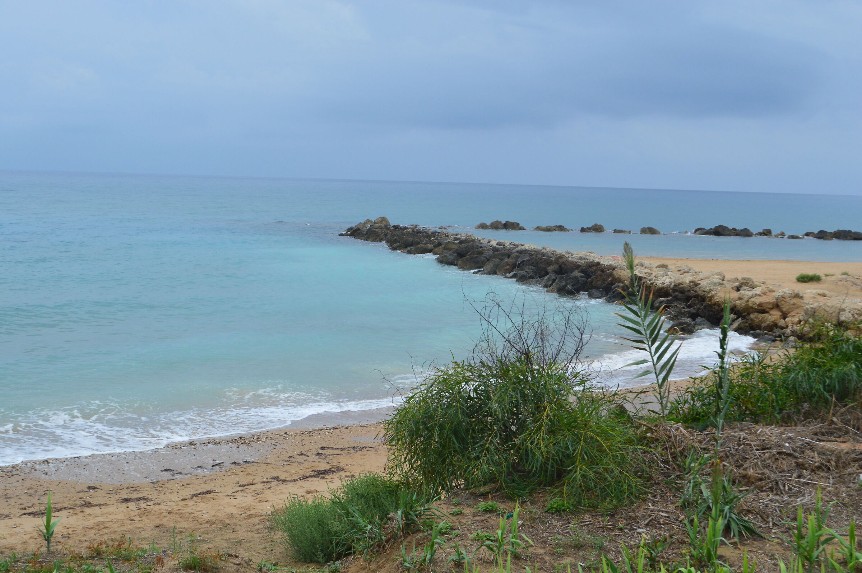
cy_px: 286
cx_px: 431
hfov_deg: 38.9
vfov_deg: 26.4
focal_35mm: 51
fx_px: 1220
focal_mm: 34
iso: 400
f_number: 10
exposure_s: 1/320
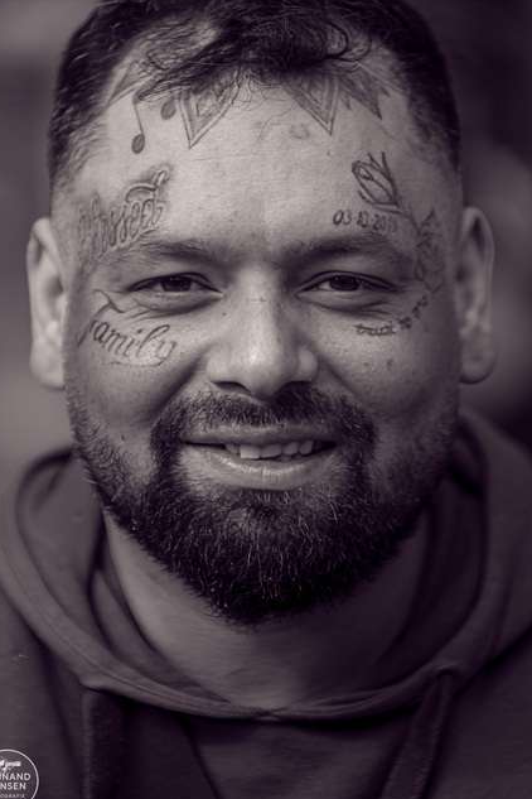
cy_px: 384
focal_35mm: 218
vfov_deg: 9.4
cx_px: 258
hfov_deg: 6.3
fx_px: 4832
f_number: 2.8
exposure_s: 1/160
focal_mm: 200
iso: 100
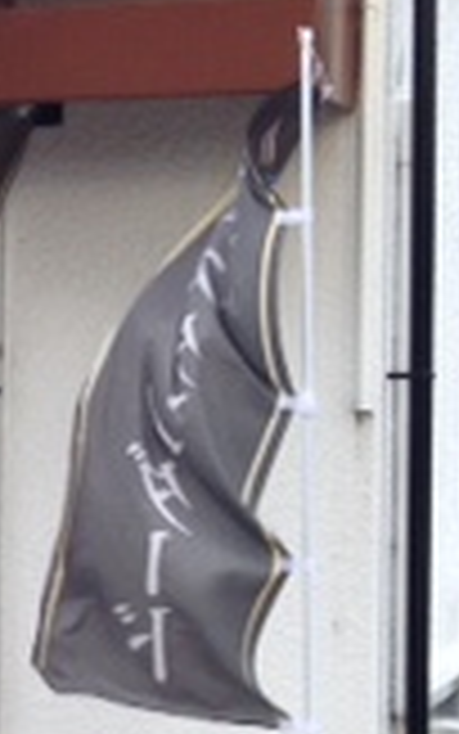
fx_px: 2920
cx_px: -684
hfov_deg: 8.2
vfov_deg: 14.3
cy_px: 315
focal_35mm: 146
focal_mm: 4.28
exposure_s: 1/30
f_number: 2.4
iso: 50
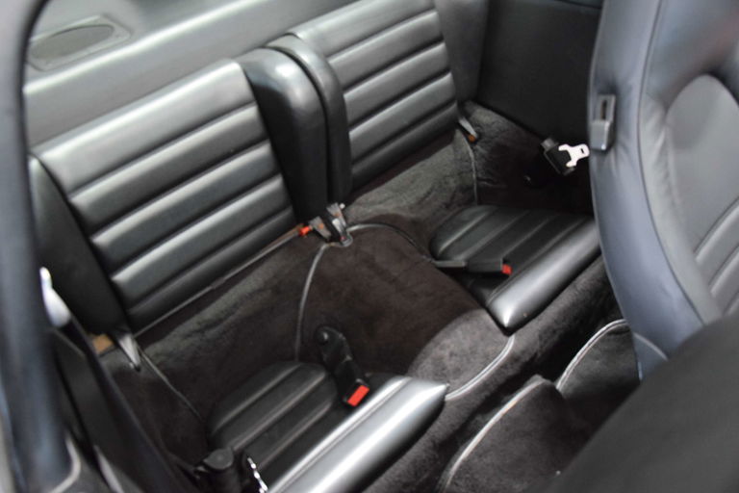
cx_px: 370
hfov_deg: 59.5
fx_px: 647
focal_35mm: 32
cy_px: 246
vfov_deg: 41.7
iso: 3200
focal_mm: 21
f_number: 3.8
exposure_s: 1/25
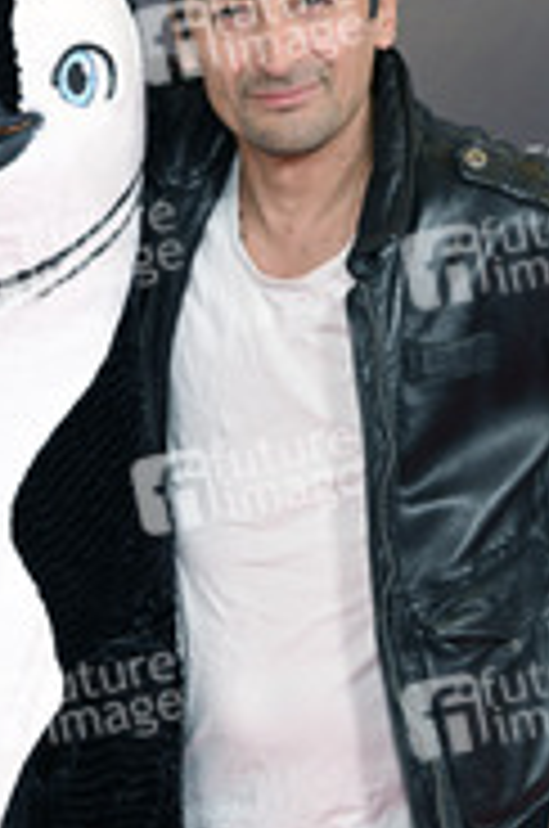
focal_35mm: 184
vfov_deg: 11.2
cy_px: 369
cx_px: 128
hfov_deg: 7.4
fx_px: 4225
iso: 800
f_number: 6.3
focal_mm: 75
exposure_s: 1/160
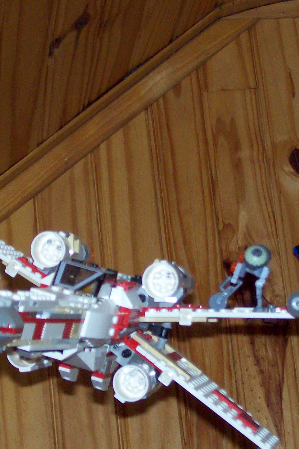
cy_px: 215
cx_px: 173
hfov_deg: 11.3
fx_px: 1507
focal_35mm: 121
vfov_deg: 16.9
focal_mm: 11.6
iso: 140
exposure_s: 1/95.5
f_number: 3.8
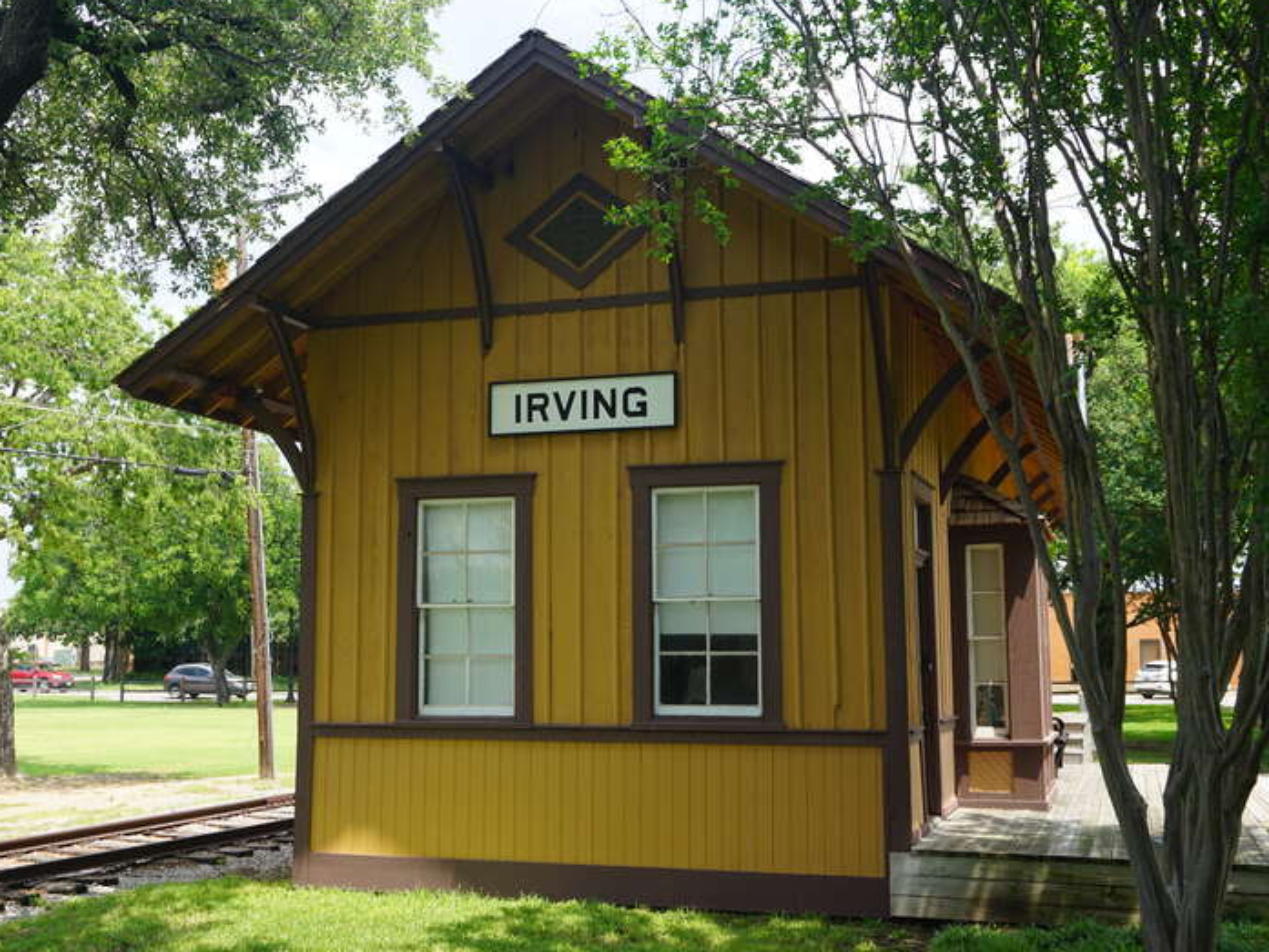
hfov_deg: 43.8
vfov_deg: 33.6
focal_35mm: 43
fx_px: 1577
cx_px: 601
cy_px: 476
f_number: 8
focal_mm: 26
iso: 100
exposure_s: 1/80
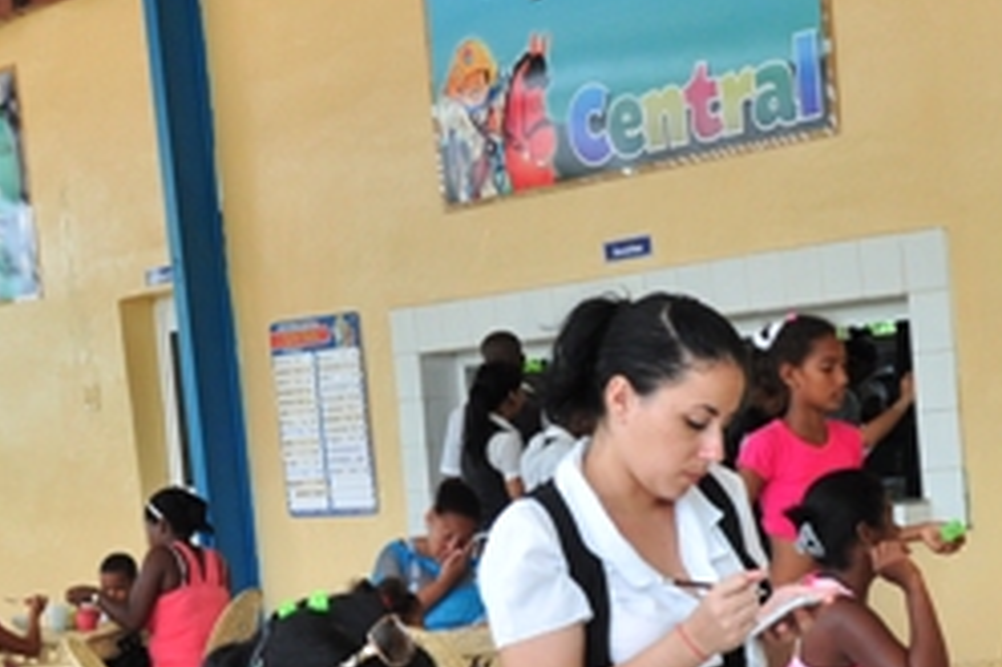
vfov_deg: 14.5
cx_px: 804
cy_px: 657
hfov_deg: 21.6
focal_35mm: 93
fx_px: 2587
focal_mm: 24
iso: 400
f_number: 7.1
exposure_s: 1/200
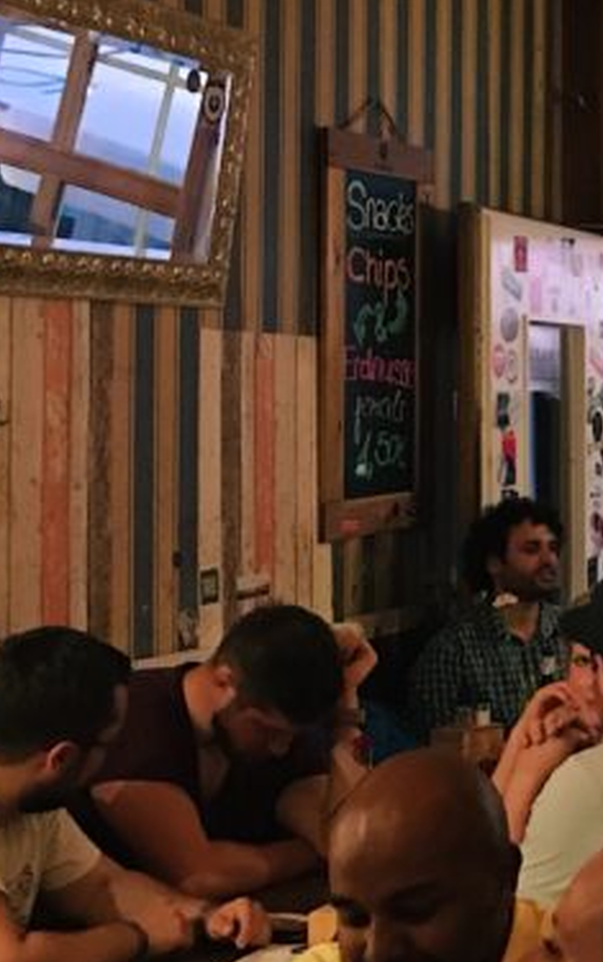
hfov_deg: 14.7
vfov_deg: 25.4
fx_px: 2126
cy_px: 359
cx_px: 990
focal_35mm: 81
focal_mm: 3.99
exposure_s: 1/8
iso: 100
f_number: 1.8
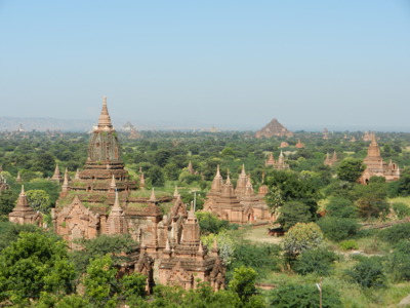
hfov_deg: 25.0
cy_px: 154
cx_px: 205
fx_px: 924
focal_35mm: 78
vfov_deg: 18.9
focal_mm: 14.1
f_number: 4.8
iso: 160
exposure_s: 1/1000
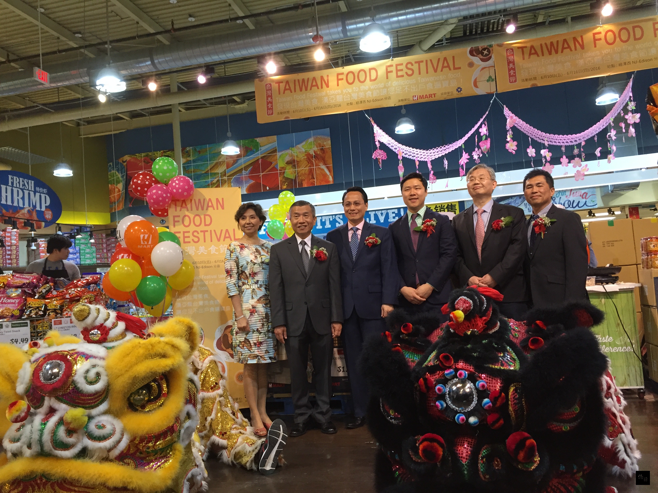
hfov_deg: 61.7
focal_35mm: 29
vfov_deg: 48.2
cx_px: 329
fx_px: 551
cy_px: 246
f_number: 2.2
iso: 50
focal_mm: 4.15
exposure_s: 1/30
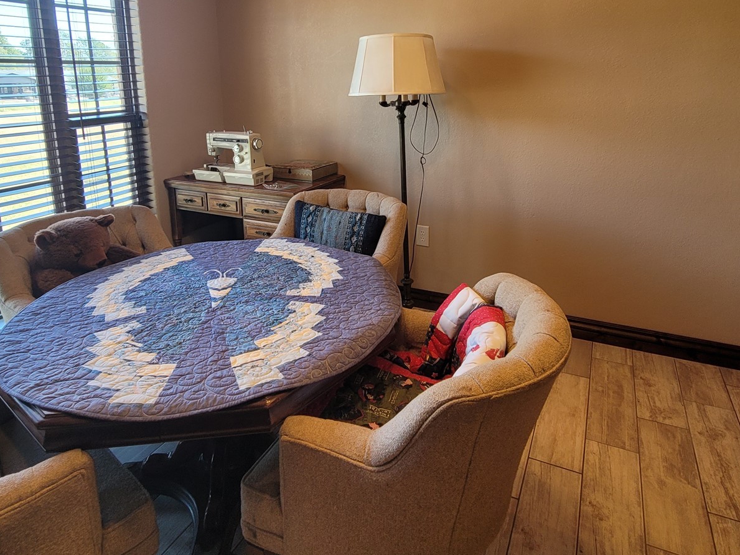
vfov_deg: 61.2
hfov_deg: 79.0
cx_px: 373
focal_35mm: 21
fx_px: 449
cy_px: 168
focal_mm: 2.2
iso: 64
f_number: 2.2
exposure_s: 1/60
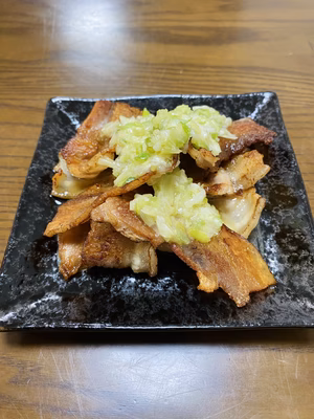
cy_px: 210
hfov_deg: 53.1
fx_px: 314
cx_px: 157
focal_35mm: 26
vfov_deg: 67.3
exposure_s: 1/60
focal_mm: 4.25
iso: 250
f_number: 1.8
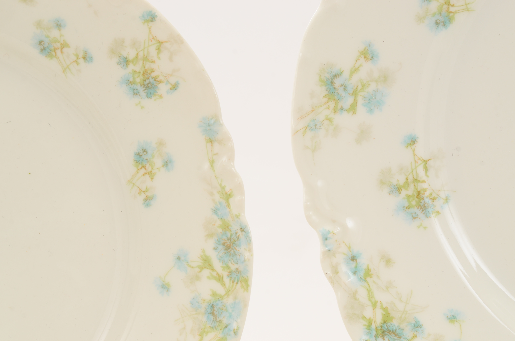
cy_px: 170
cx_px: 258
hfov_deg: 24.7
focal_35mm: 82
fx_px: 1178
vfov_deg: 16.5
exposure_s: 1/60
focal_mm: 55
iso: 320
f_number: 13
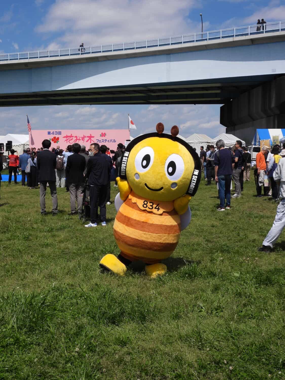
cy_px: 190
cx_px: 142
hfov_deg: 30.9
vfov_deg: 40.4
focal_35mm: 47
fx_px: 516
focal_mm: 8.4
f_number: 4
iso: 100
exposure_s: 1/1600
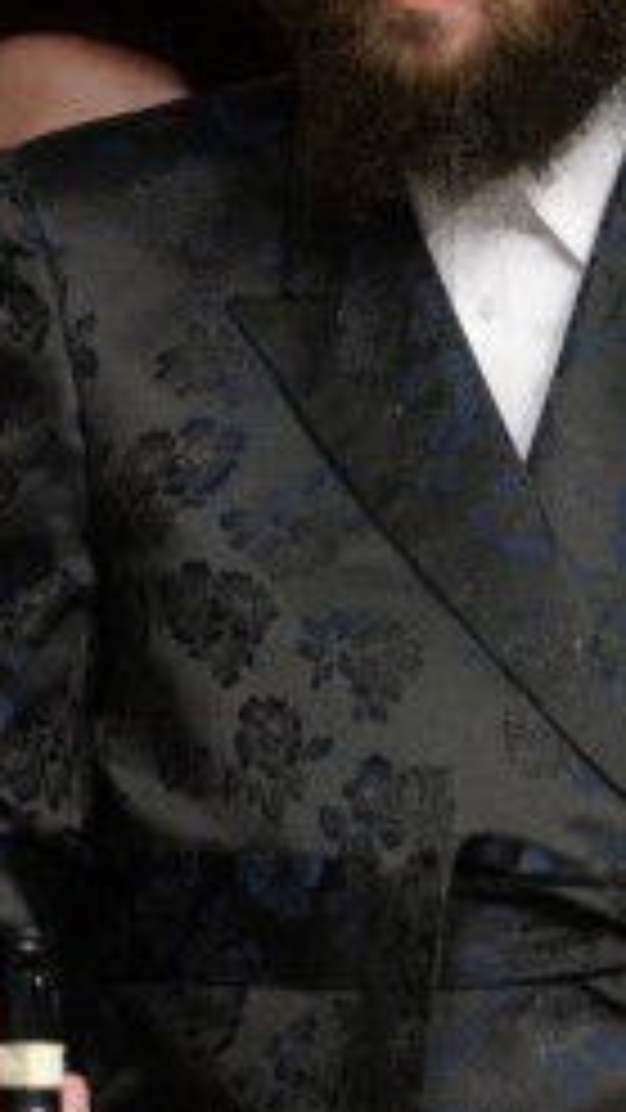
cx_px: -405
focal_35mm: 547
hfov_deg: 2.2
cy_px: 95
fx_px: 16136
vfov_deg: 3.9
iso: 5000
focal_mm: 112
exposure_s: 1/160
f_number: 5.6
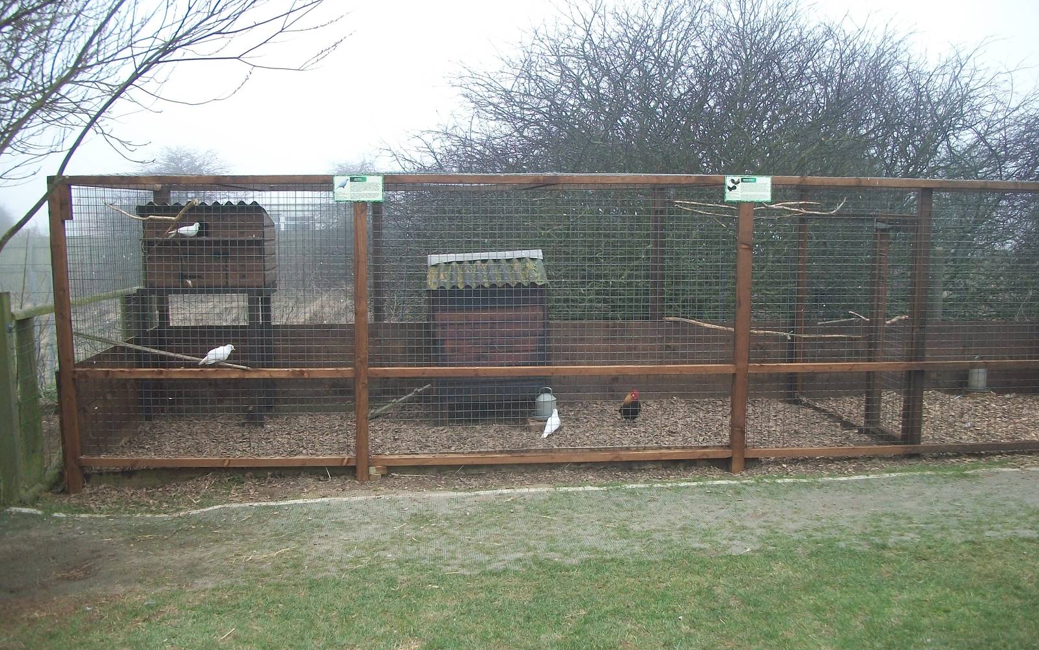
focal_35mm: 34
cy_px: 317
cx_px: 520
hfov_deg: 56.7
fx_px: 963
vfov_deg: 37.3
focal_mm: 5.7
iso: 80
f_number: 2.9
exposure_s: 1/160
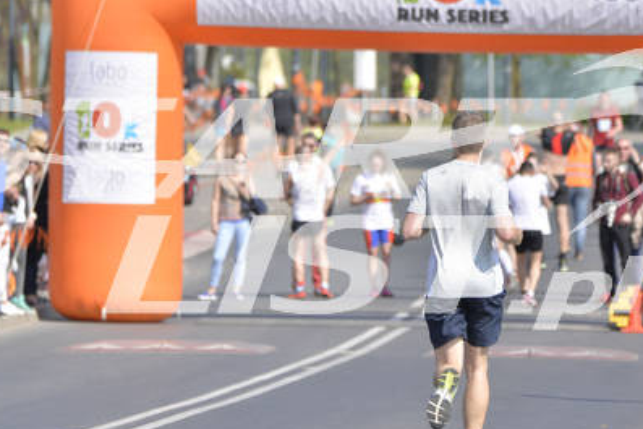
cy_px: 187
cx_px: 340
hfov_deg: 4.6
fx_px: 8058
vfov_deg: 3.1
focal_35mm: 451
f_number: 6.3
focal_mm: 280
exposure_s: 1/2000
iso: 400
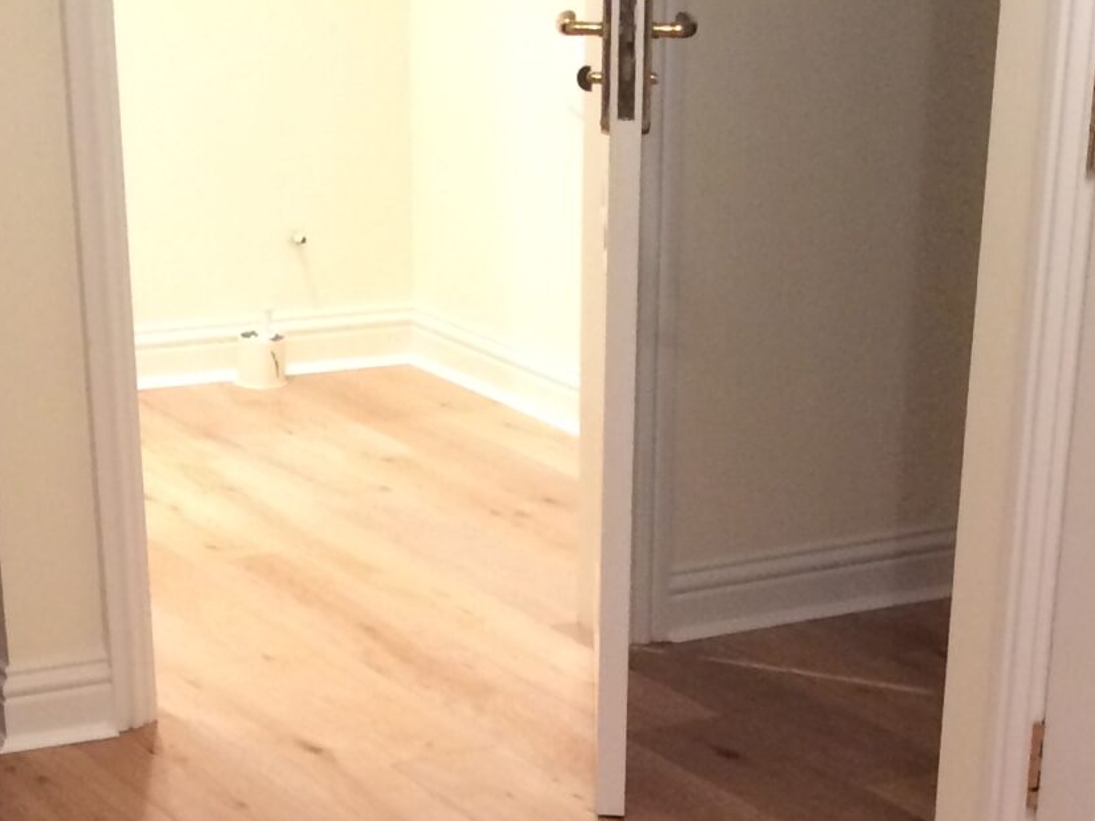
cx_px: 587
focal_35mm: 93
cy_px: 1216
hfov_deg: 21.1
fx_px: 2941
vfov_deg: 14.8
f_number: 2.2
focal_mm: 4.12
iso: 200
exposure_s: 1/33
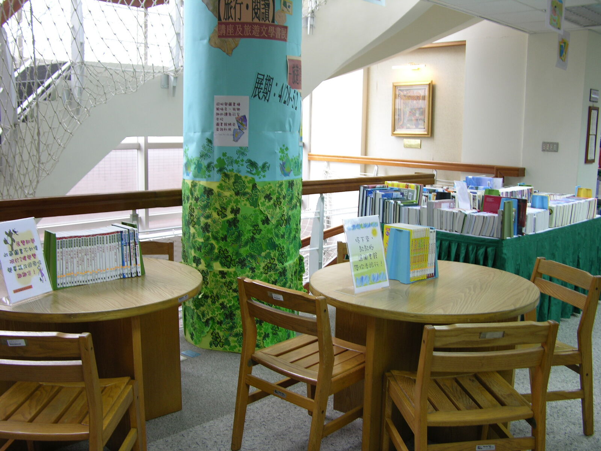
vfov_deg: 40.7
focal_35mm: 35
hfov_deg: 52.6
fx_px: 608
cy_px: 226
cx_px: 300
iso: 50
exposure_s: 1/12.5
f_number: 2.8
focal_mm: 8.9
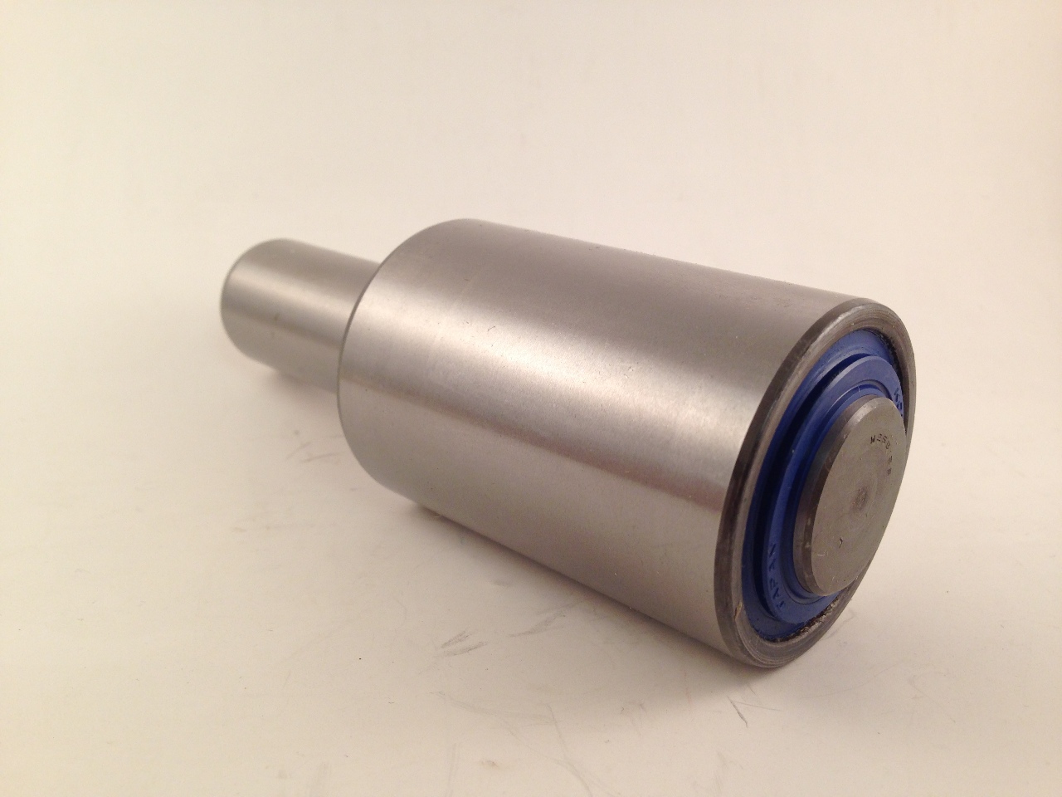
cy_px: 398
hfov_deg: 55.4
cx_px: 531
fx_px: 1012
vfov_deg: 42.9
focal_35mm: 33
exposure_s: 1/120
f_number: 2.4
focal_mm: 4.12
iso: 64
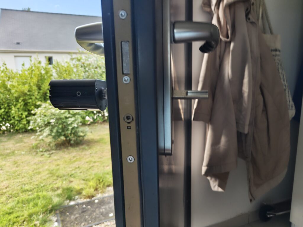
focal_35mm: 24
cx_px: 152
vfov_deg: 56.8
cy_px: 114
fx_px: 210
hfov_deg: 71.6
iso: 85
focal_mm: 5.56
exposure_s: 1/50
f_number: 1.88
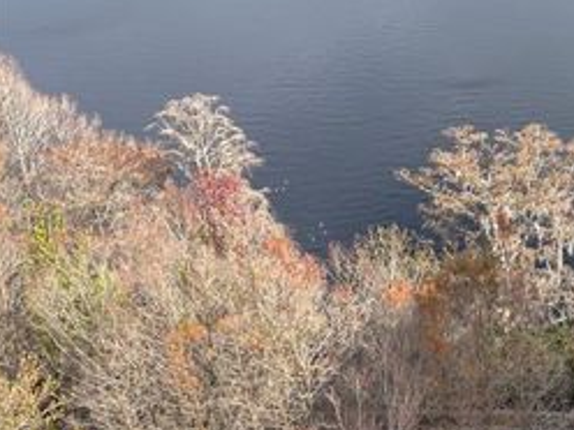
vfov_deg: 20.6
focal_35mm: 71
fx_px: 1177
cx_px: 809
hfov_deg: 23.2
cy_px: 111
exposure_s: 1/1976
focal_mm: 5.1
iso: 32
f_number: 1.6
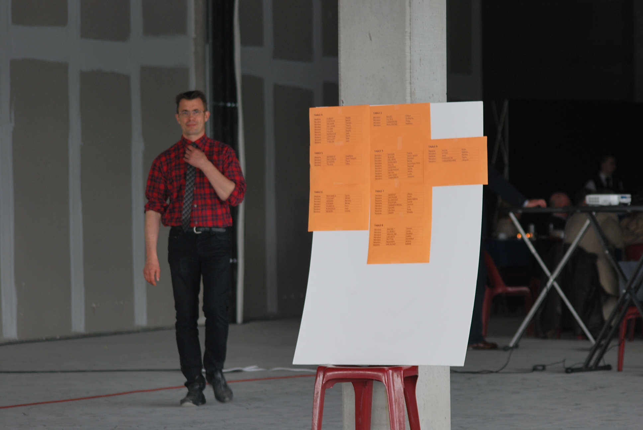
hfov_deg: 12.4
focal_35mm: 165
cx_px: 322
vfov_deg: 8.3
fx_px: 2951
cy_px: 215
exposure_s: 1/60
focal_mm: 110
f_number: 4.2
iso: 200
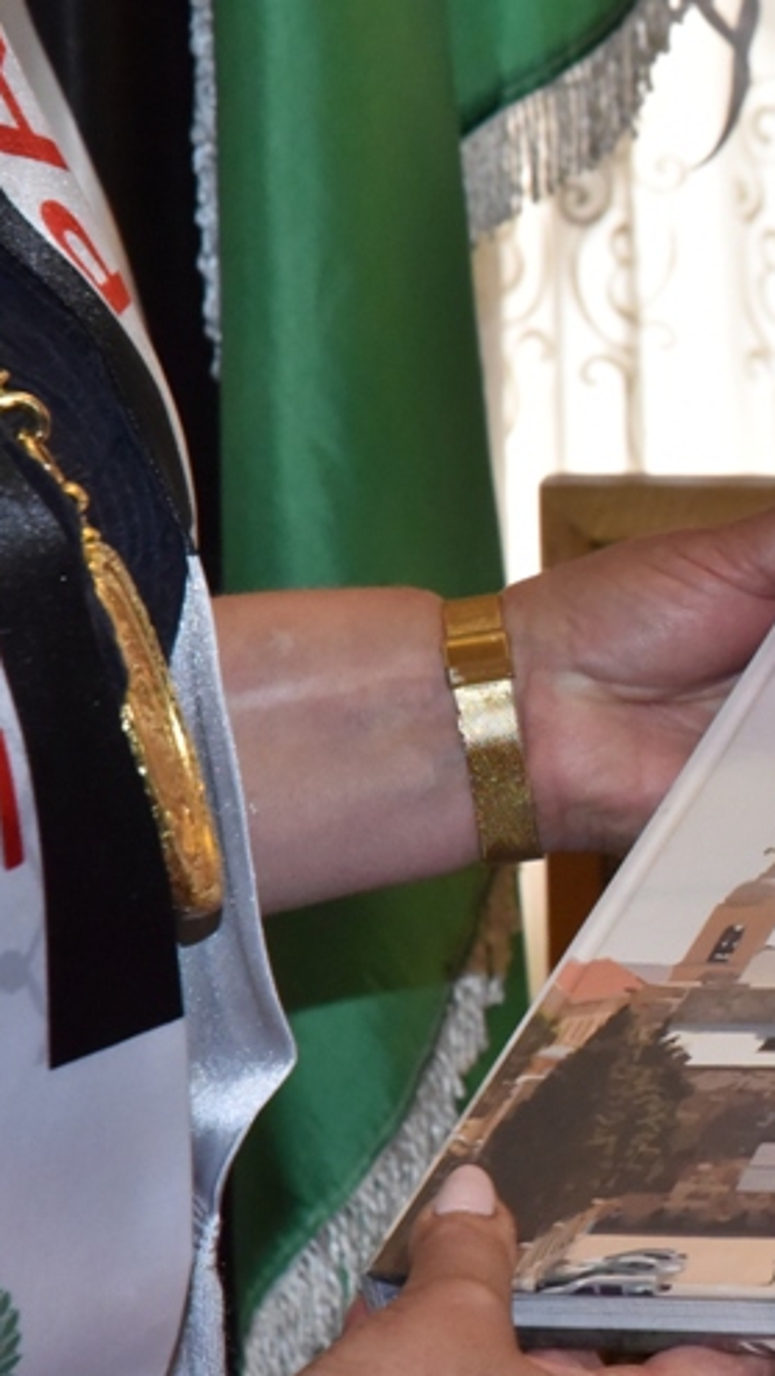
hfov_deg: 4.6
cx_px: 1300
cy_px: 682
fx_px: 9484
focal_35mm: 260
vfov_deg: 8.3
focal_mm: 120
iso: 3200
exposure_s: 1/250
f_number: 14
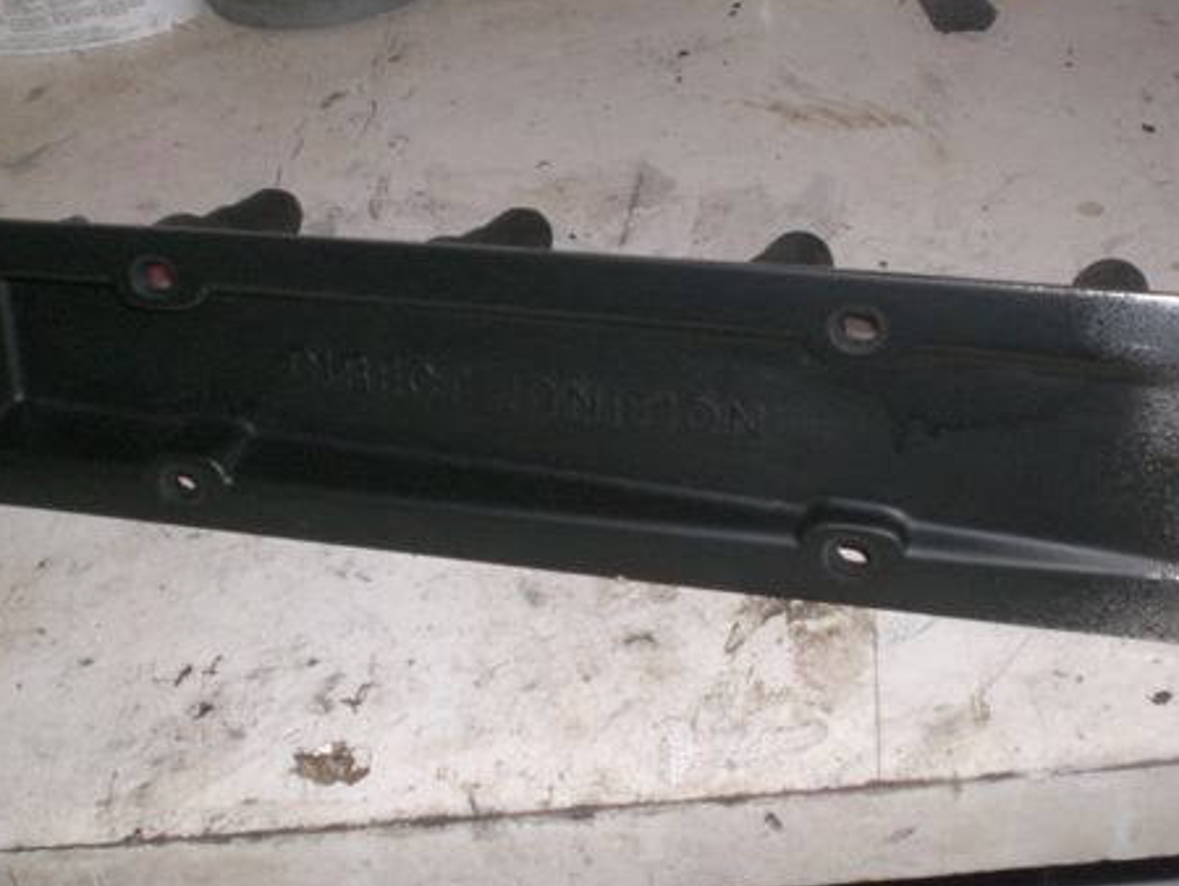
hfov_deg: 35.5
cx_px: 514
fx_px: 1840
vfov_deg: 27.1
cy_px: 433
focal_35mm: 54
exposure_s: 1/60
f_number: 3.1
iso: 200
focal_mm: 6.3
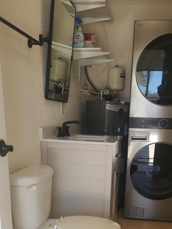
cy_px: 208
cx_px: 100
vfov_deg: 40.4
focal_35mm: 43
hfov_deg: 33.5
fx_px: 285
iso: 20
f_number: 1.8
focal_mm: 6.4
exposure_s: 1/60
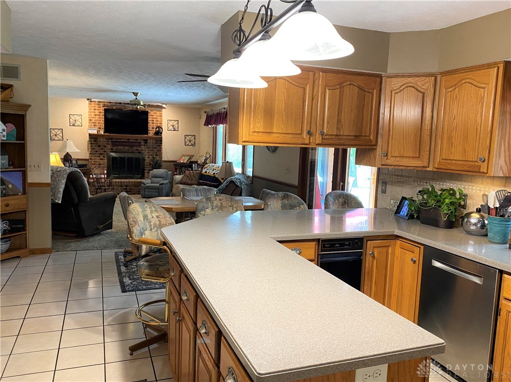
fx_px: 384
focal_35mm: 26
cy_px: 191
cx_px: 256
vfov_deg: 53.0
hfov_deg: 67.3
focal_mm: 4.25
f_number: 1.8
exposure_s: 1/60
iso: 200
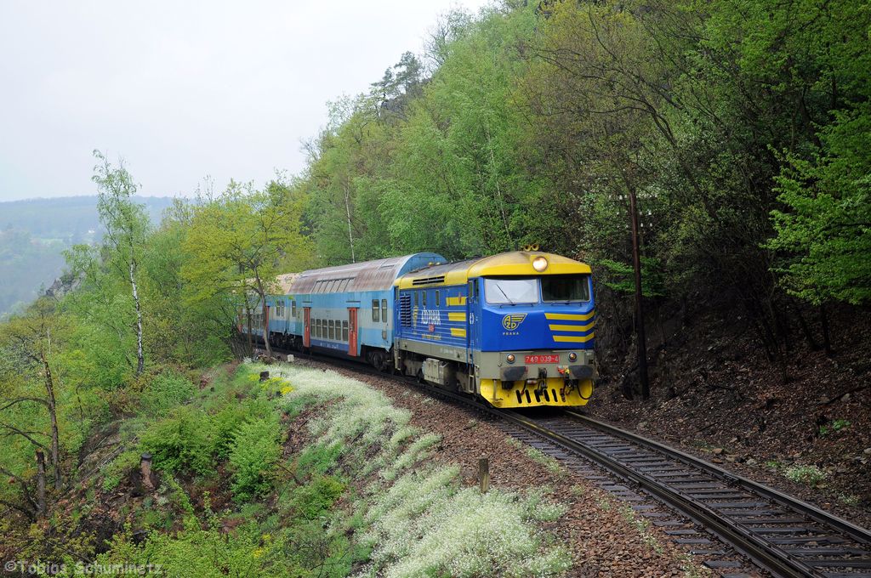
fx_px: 1269
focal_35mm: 52
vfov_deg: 25.7
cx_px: 436
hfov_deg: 37.9
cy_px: 289
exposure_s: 1/400
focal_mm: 35
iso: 320
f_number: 7.1
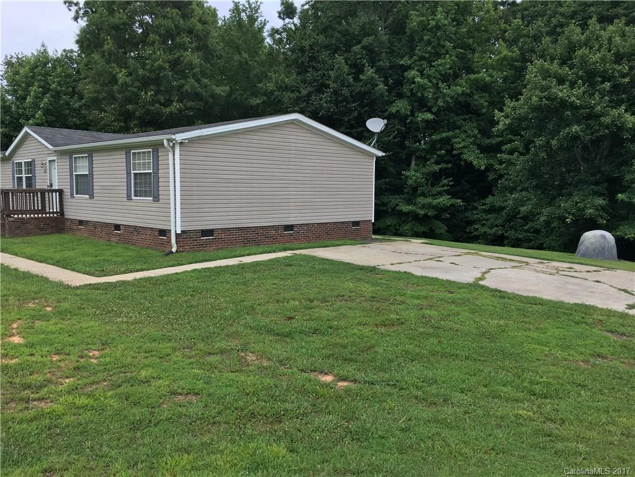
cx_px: 318
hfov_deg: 61.7
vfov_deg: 48.2
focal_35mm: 29
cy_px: 238
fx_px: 532
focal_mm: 4.15
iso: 25
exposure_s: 1/668
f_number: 2.2
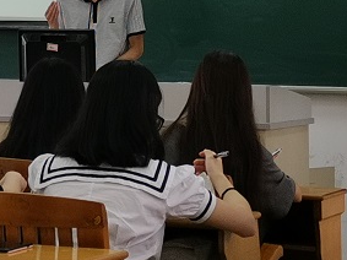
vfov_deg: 10.1
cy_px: -121
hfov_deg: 13.7
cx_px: 29
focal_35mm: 143
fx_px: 1433
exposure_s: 1/100
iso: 100
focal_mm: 4.75
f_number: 1.8
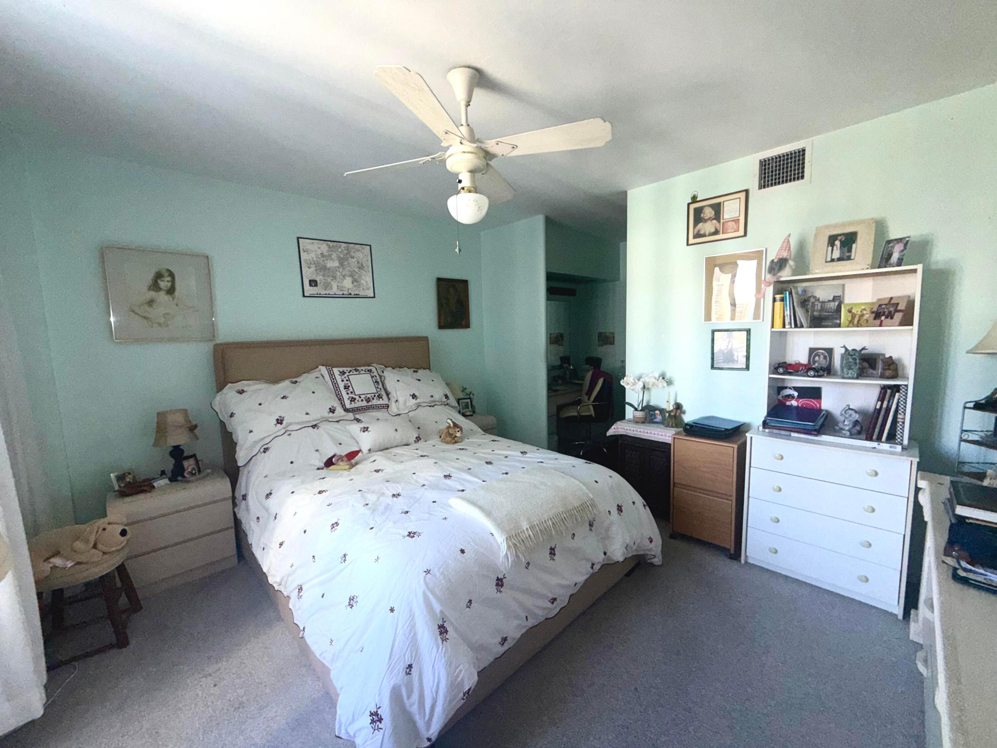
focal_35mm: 14
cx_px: 498
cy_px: 374
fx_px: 403
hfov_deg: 102.1
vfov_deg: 85.7
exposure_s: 1/121
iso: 80
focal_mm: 2.22
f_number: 2.2
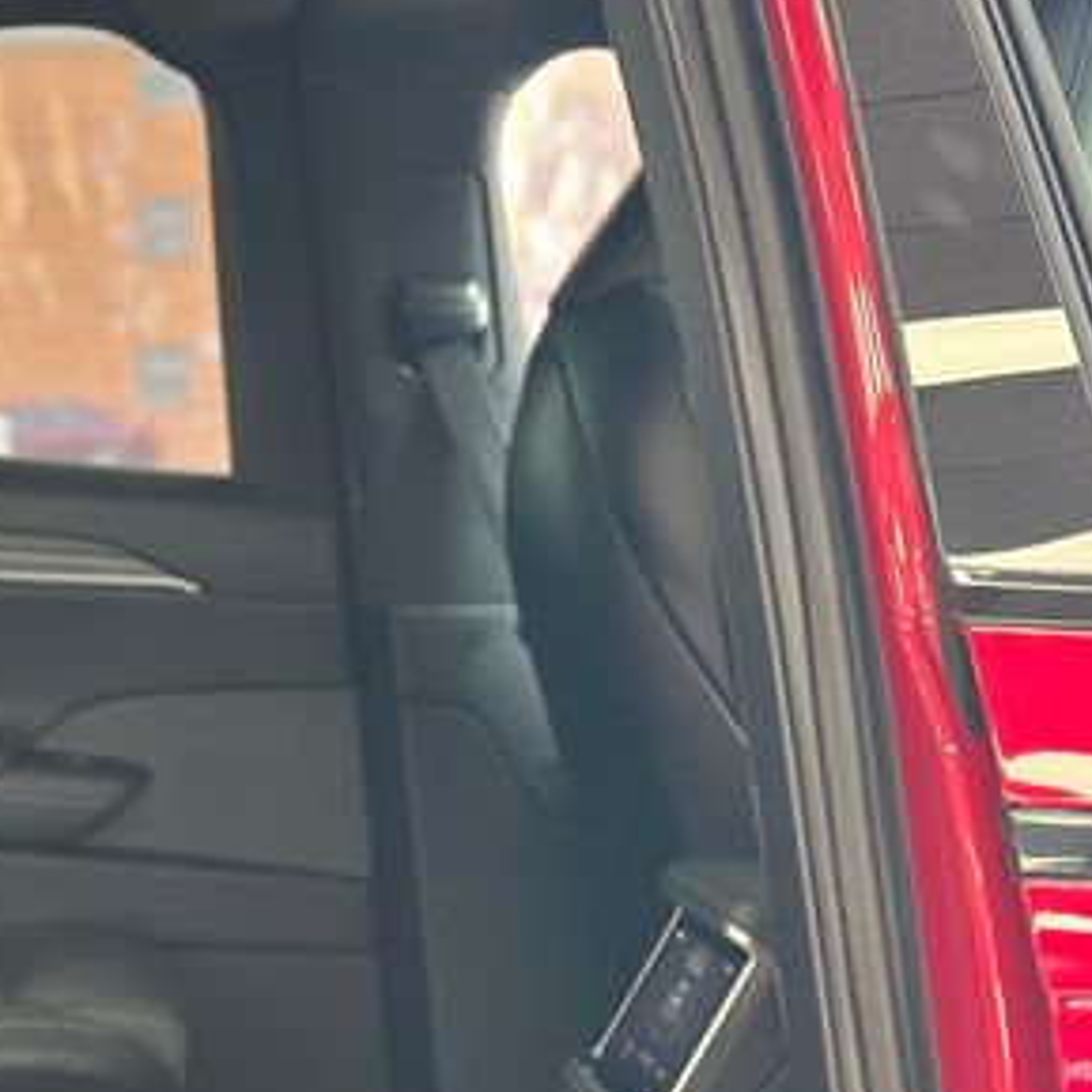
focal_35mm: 94
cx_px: -87
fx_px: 3355
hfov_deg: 17.9
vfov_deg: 18.4
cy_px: 786
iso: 320
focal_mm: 6.86
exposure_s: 1/60
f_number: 1.78
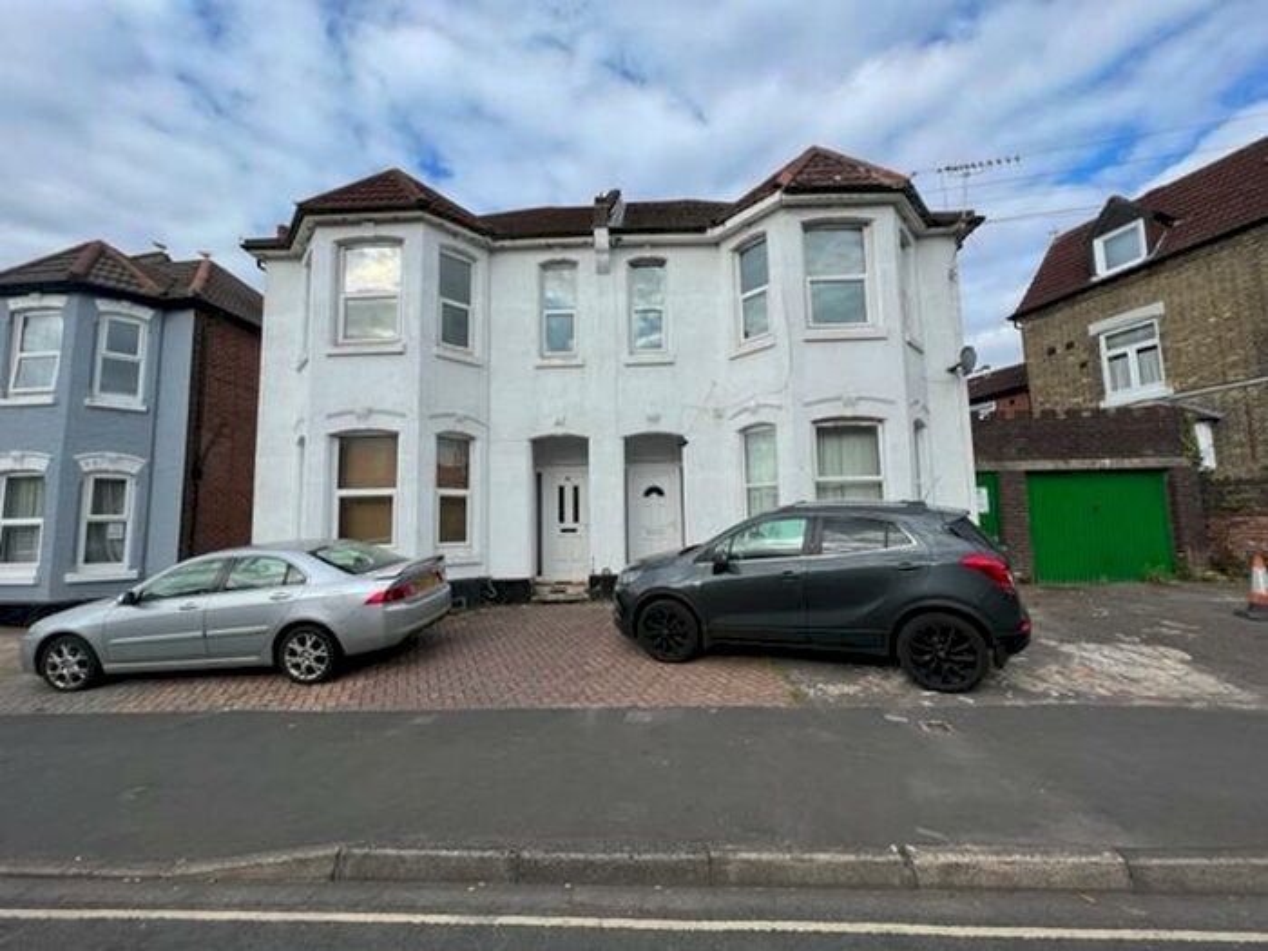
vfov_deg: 89.9
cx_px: 634
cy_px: 476
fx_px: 476
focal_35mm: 13
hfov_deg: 106.2
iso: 32
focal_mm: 1.57
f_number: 1.8
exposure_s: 1/1597
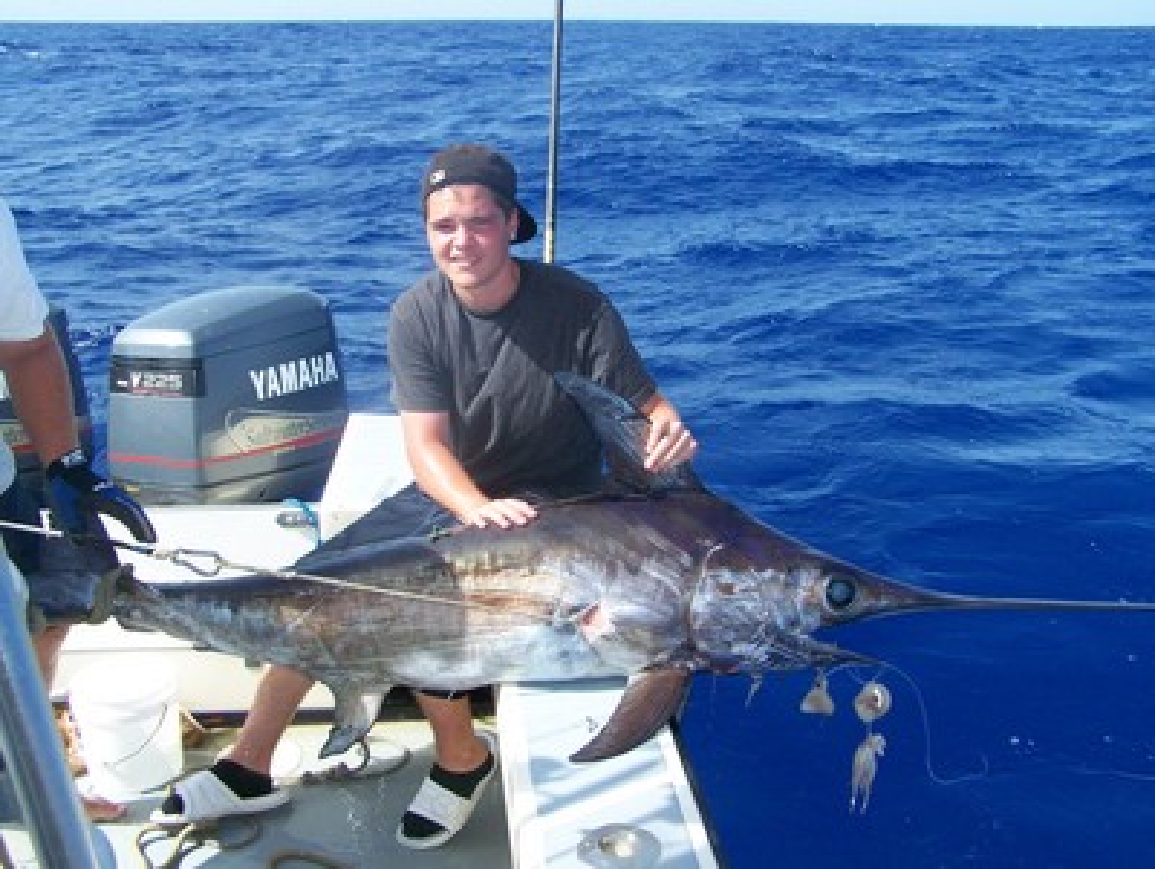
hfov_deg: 48.9
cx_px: 578
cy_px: 434
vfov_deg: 37.8
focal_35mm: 38
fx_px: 1269
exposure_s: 1/640
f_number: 4
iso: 160
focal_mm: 6.3
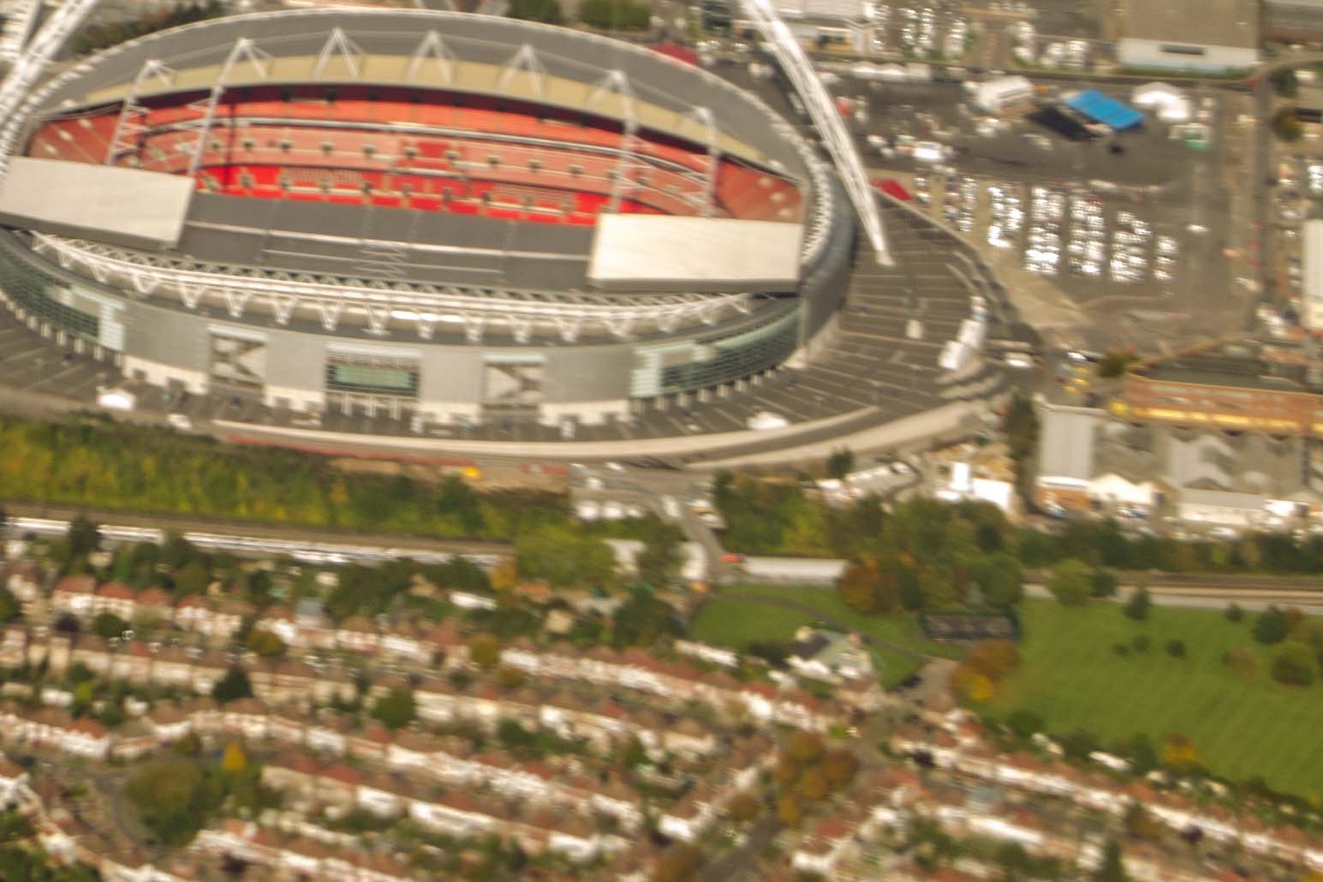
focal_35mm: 263
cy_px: 26
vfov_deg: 5.2
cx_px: -206
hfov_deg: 7.8
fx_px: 9649
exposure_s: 1/160
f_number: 5.6
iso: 125
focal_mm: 55
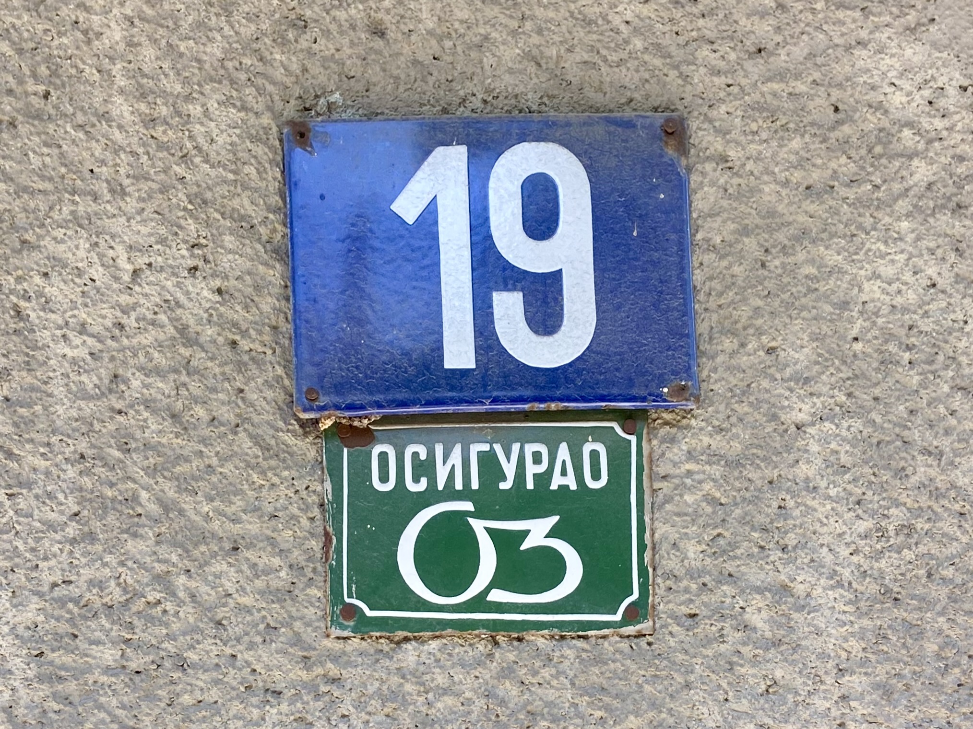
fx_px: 731
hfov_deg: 67.3
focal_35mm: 26
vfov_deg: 53.1
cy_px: 364
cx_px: 486
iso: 32
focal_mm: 4.25
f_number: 1.8
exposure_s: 1/150
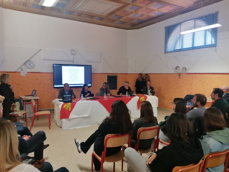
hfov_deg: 65.3
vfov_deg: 51.4
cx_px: 114
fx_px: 179
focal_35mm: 27
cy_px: 86
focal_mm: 4.75
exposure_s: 1/50
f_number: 1.8
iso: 160
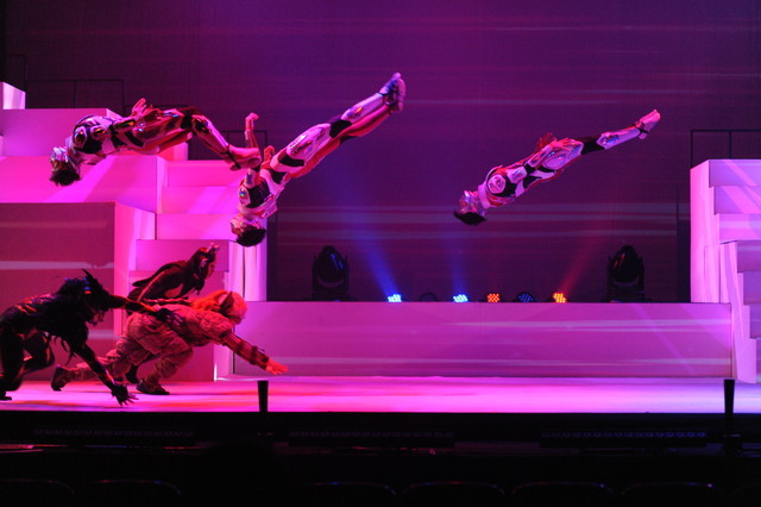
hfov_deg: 28.9
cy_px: 254
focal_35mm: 70
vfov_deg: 19.4
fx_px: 1479
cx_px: 380
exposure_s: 1/400
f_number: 2.8
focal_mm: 70
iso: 3200
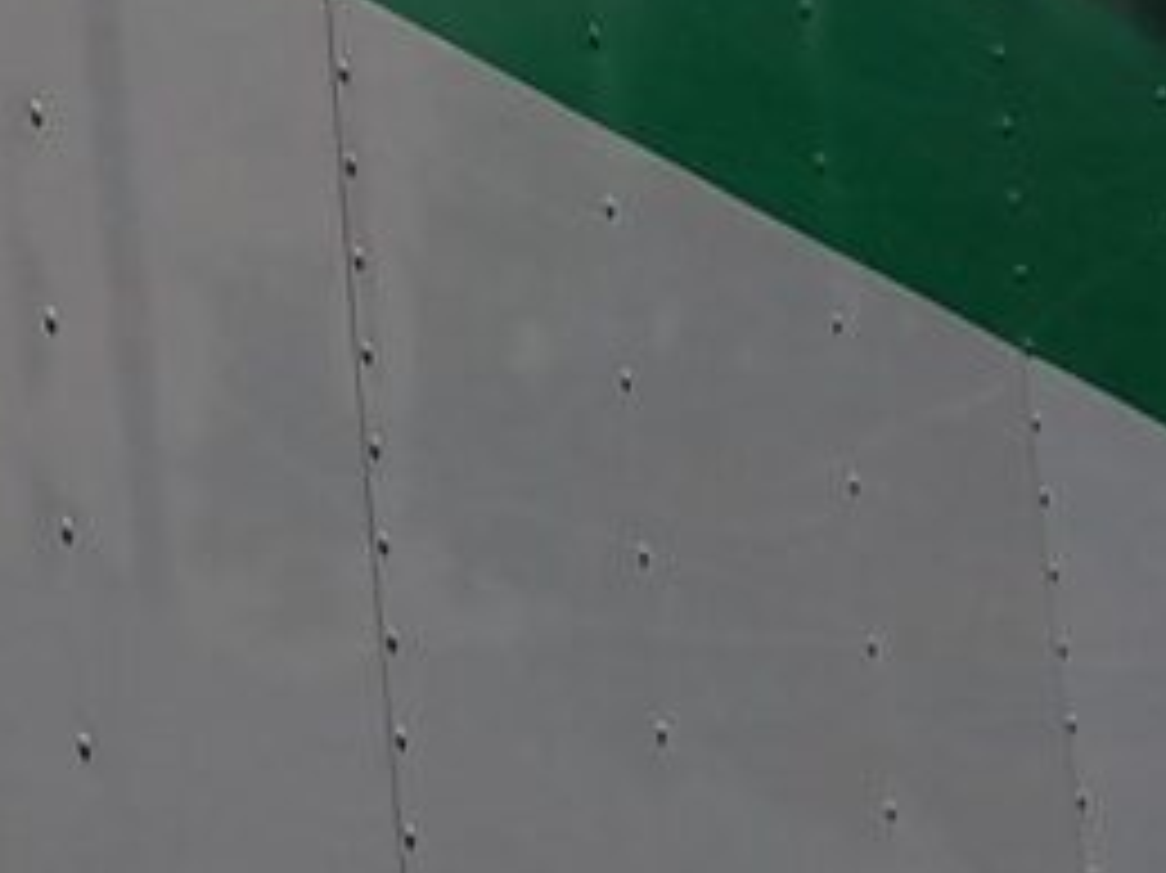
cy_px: -202
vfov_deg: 7.6
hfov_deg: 9.7
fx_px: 6498
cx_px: -1049
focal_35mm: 193
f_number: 1.7
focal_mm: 4.2
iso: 50
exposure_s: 1/812
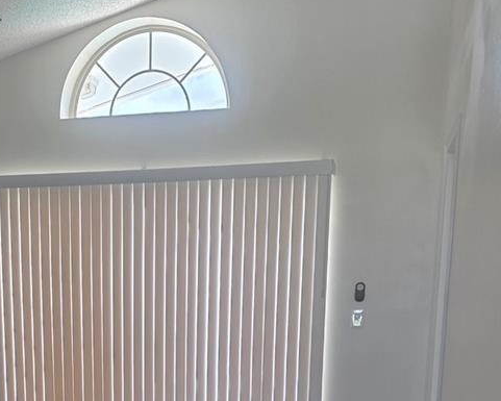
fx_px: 831
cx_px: 120
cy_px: 435
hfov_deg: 32.9
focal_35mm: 56
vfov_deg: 25.3
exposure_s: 1/180
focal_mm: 6.3
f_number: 1.7
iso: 100
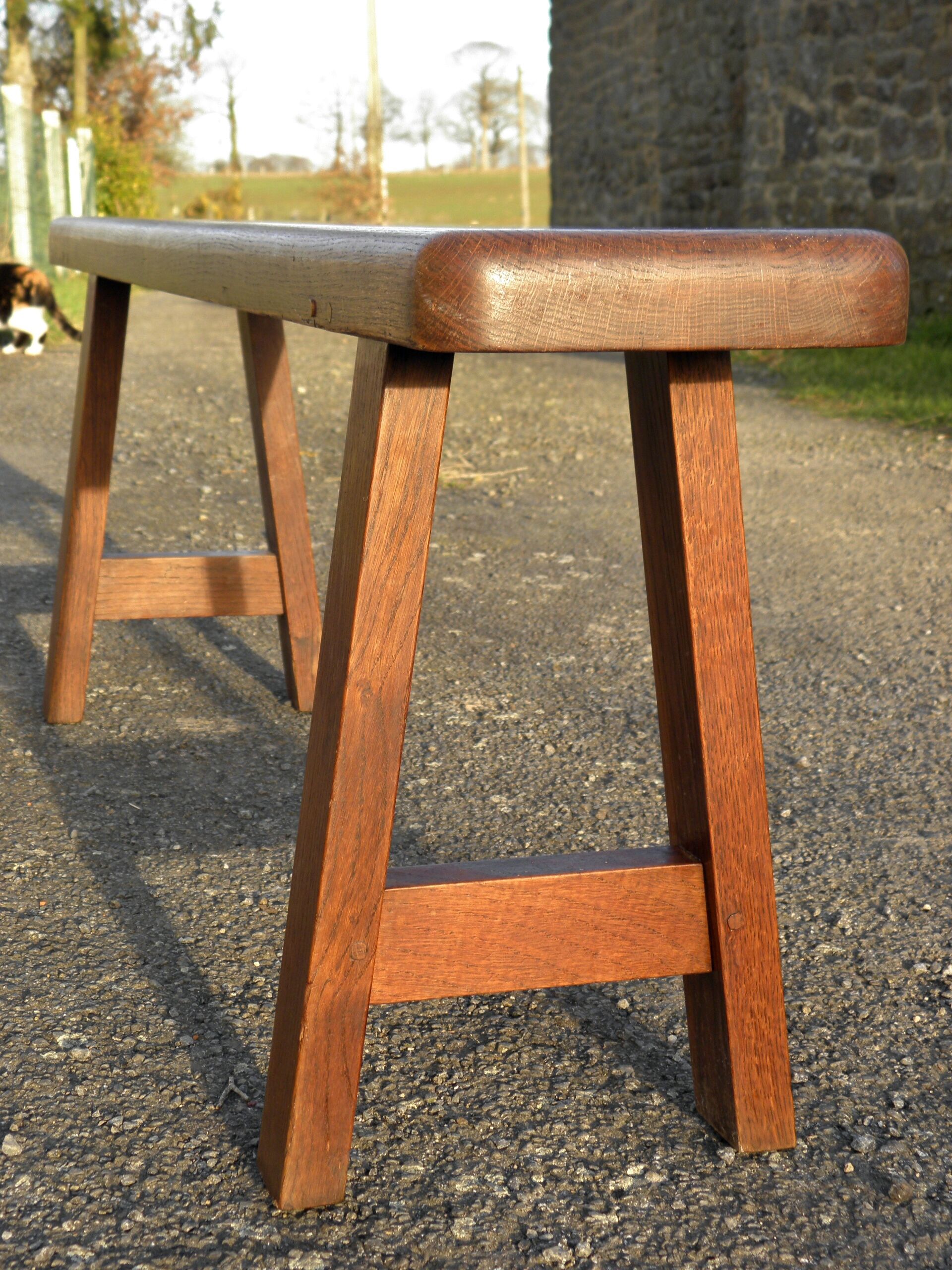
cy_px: 635
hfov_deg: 27.0
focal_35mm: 54
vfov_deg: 35.5
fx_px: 1980
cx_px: 476
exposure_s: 1/100
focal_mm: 9.7
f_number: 4.1
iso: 100
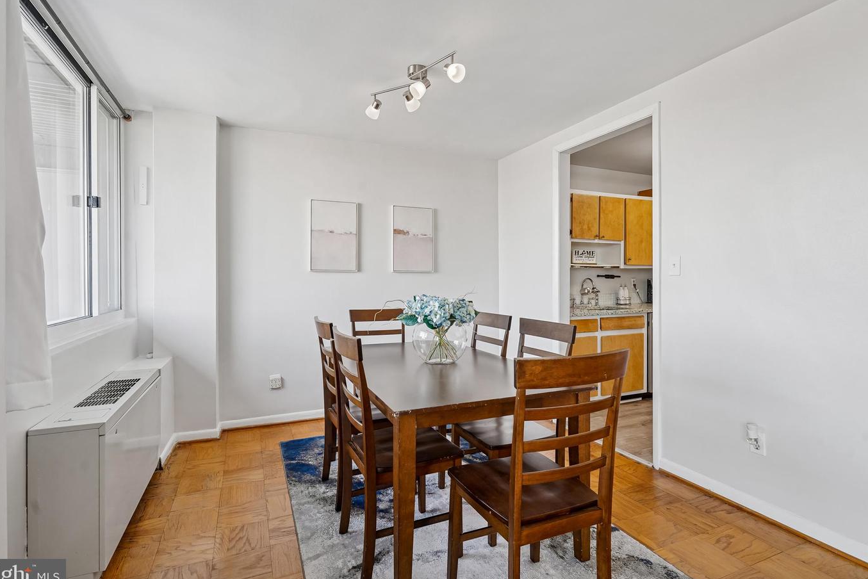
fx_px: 410
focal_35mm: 17
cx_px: 427
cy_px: 284
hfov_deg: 93.3
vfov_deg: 70.5
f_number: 8
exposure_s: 1/13
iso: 200
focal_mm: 16
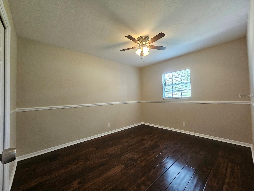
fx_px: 95
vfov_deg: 89.9
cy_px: 96
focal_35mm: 13
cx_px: 127
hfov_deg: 106.2
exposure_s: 1/60
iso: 400
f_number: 2.2
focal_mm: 2.2
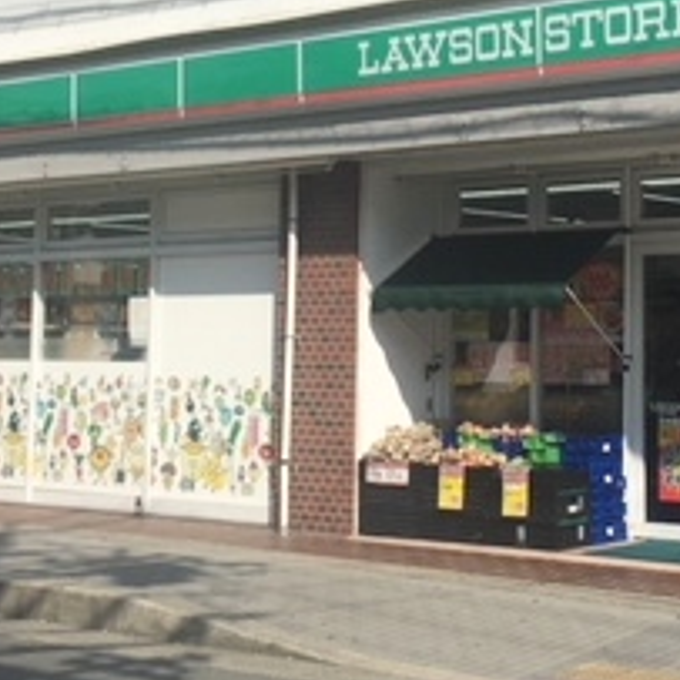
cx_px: 482
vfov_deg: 21.1
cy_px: 121
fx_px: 1800
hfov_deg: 21.3
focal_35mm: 81
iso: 25
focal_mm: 4.15
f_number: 2.2
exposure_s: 1/2481
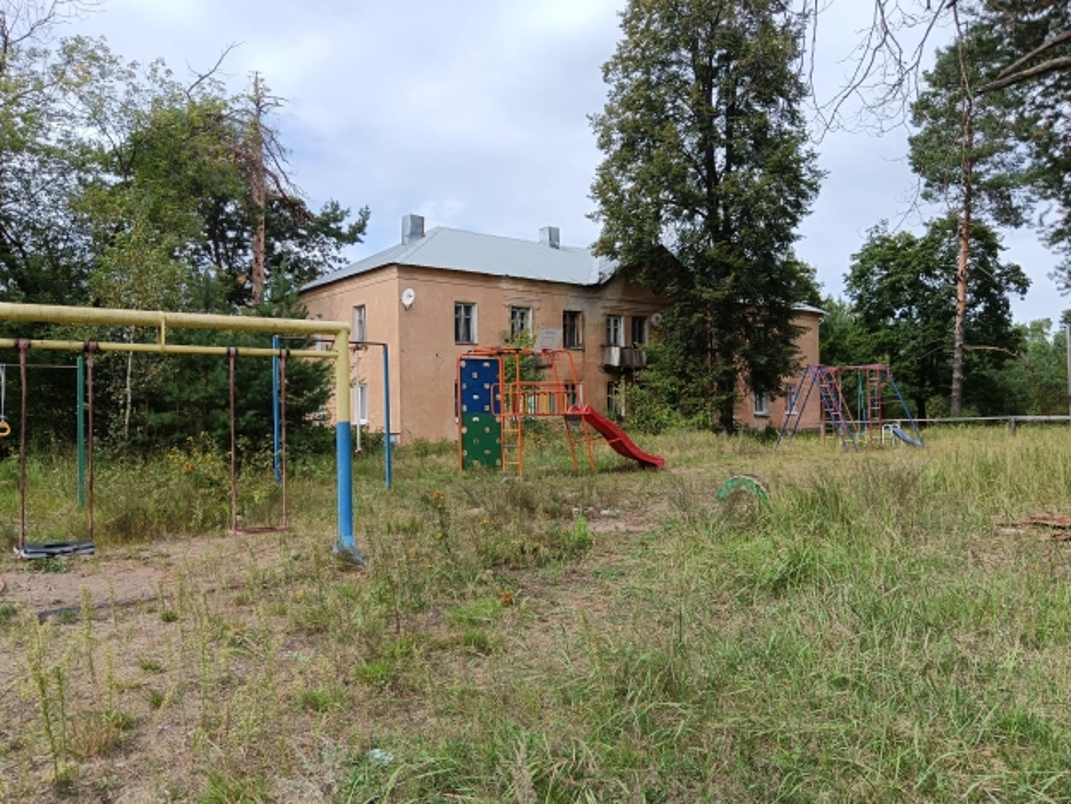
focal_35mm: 27
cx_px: 536
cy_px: 402
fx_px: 835
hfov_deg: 65.3
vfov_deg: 51.4
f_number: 1.9
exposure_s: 1/693
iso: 100
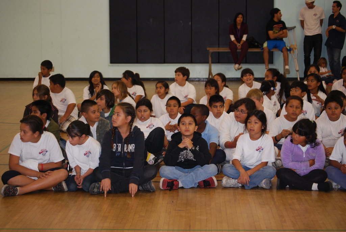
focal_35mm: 82
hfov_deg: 24.6
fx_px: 794
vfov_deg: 16.6
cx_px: 173
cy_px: 116
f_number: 4
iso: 450
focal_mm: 55
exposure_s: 1/60
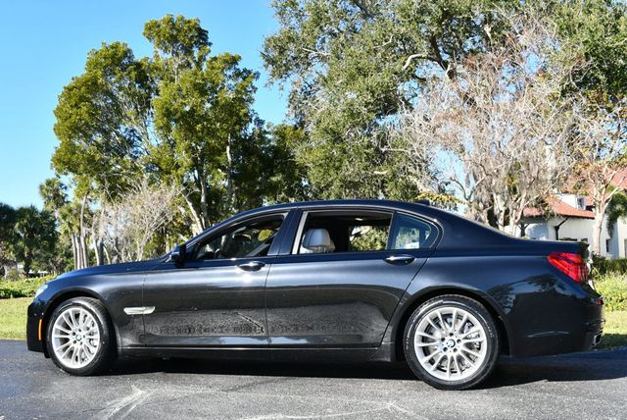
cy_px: 210
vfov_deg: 33.5
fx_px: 697
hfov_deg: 48.4
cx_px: 314
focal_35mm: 40
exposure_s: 1/250
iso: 200
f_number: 8
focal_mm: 20
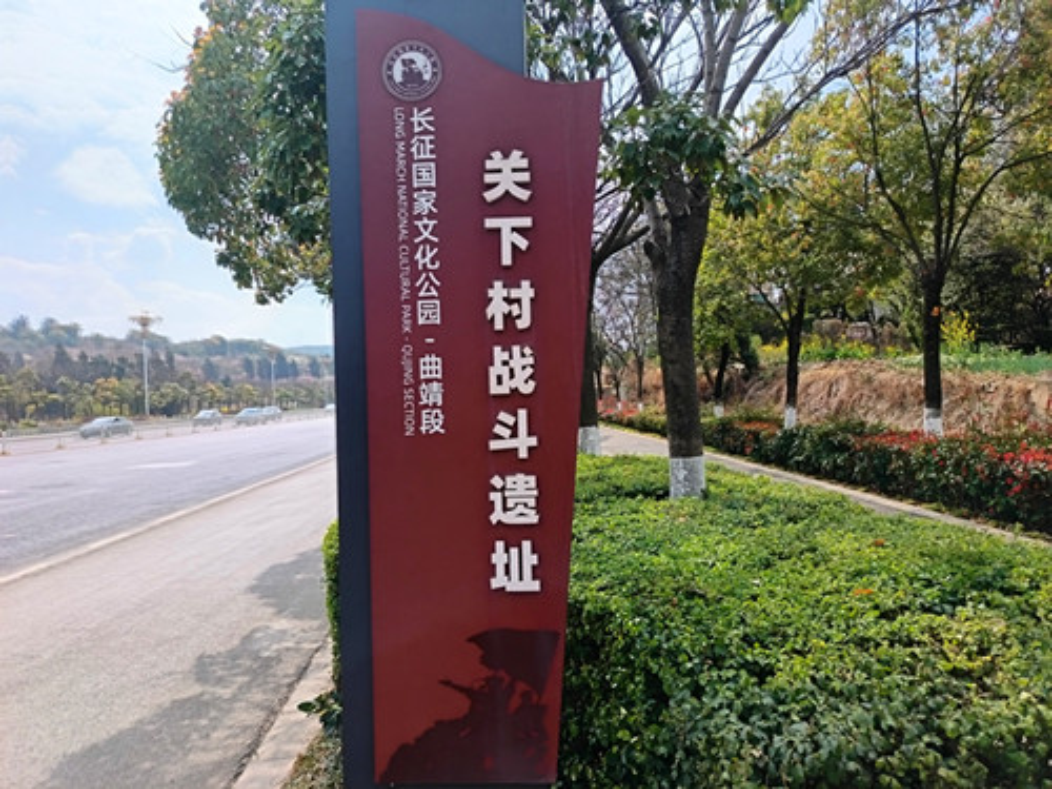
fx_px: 729
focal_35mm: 24
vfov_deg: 56.8
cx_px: 526
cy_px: 394
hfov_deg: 71.6
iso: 100
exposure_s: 1/394
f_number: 1.75
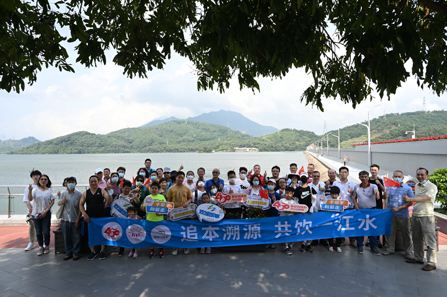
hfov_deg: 73.8
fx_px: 298
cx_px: 224
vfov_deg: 53.1
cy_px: 148
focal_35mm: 24
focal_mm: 24
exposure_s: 1/200
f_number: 8
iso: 160
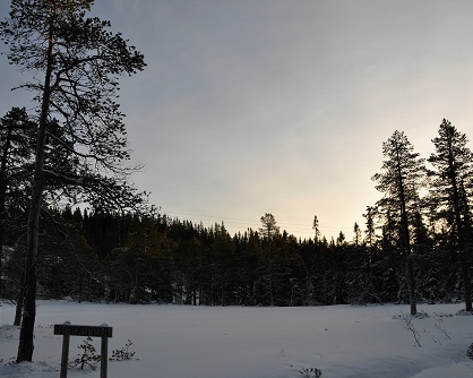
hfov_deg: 54.2
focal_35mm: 33
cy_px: 178
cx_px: 240
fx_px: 462
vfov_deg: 44.5
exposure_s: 1/320
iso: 200
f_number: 9
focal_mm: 18
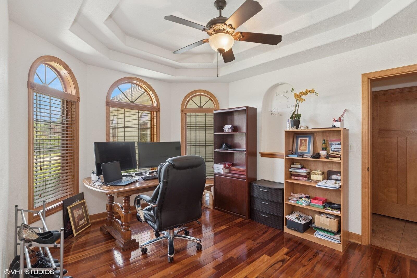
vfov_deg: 70.5
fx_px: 197
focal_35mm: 17
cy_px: 139
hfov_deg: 93.3
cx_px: 208
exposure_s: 1/15
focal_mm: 17
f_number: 7.1
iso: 200
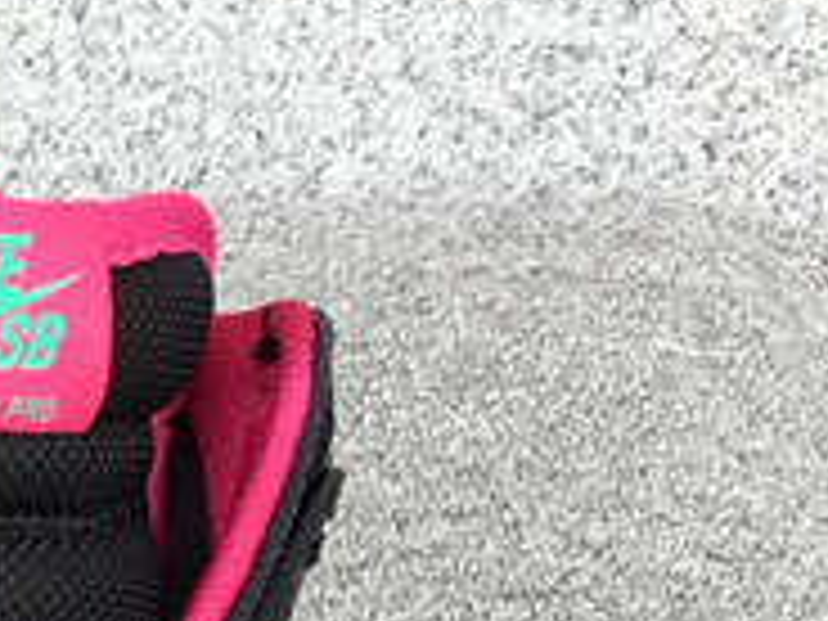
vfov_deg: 9.1
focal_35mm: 152
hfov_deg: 11.9
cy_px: 1271
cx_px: -698
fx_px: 3636
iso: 25
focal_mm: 3.3
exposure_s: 1/127
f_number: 2.4
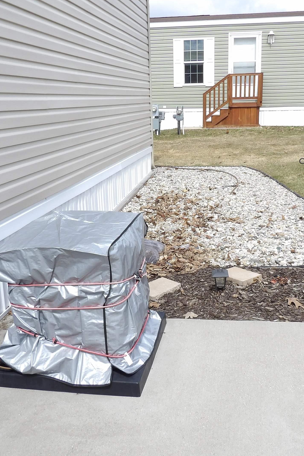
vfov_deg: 53.1
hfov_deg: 36.9
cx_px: 164
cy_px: 220
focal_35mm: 36
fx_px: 456
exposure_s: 1/498
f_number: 4.6
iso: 100
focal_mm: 4.3
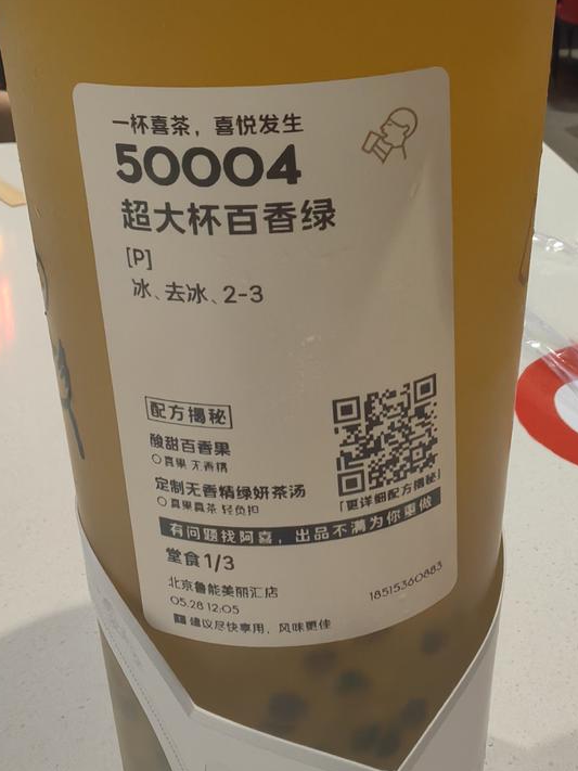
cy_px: 292
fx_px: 846
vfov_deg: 48.6
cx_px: 381
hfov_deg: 37.3
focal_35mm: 38
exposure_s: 1/100
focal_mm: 1.76
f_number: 2.2
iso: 200
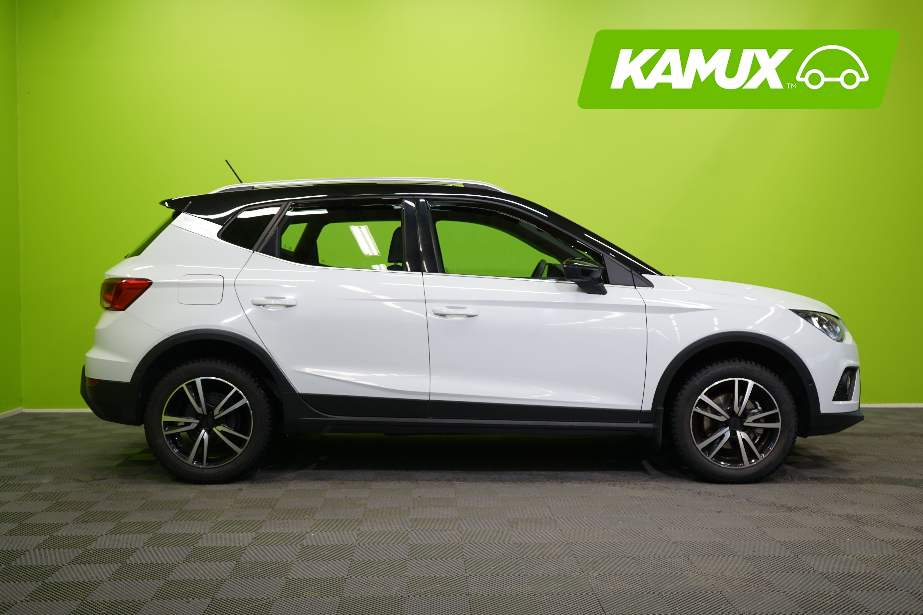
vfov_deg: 35.9
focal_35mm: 37
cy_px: 308
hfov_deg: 51.9
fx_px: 949
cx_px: 462
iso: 250
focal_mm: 37
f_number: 5
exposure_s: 1/25
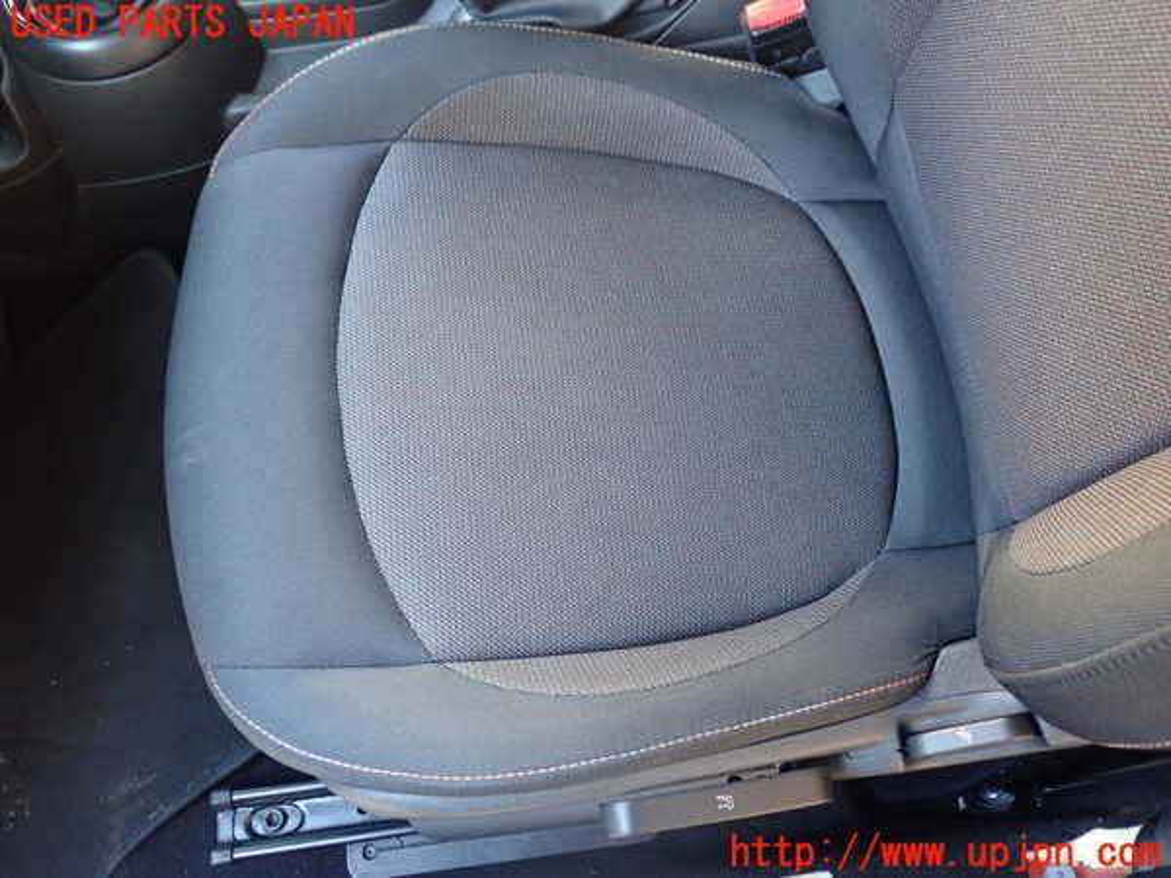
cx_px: 586
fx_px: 1015
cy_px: 439
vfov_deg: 46.8
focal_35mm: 30
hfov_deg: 60.0
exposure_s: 1/30
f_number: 2.3
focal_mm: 5.4
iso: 400
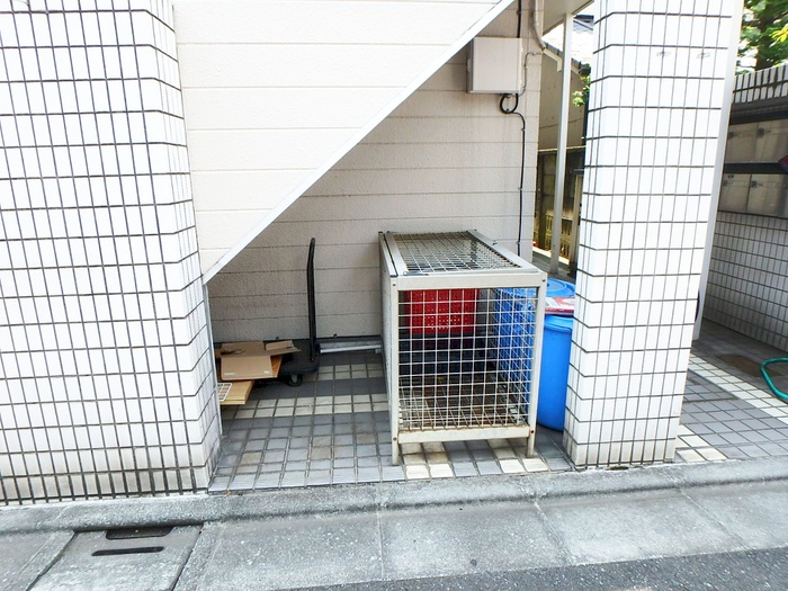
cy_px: 296
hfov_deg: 79.0
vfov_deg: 63.4
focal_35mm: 21
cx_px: 394
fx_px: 478
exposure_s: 1/320
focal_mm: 3.7
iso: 125
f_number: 3.5
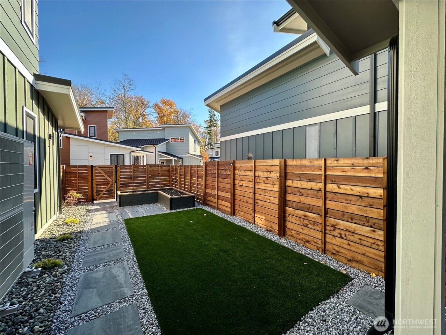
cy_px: 168
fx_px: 180
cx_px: 223
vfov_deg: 85.7
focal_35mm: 14
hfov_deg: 102.1
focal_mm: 2.22
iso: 40
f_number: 2.2
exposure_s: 1/317
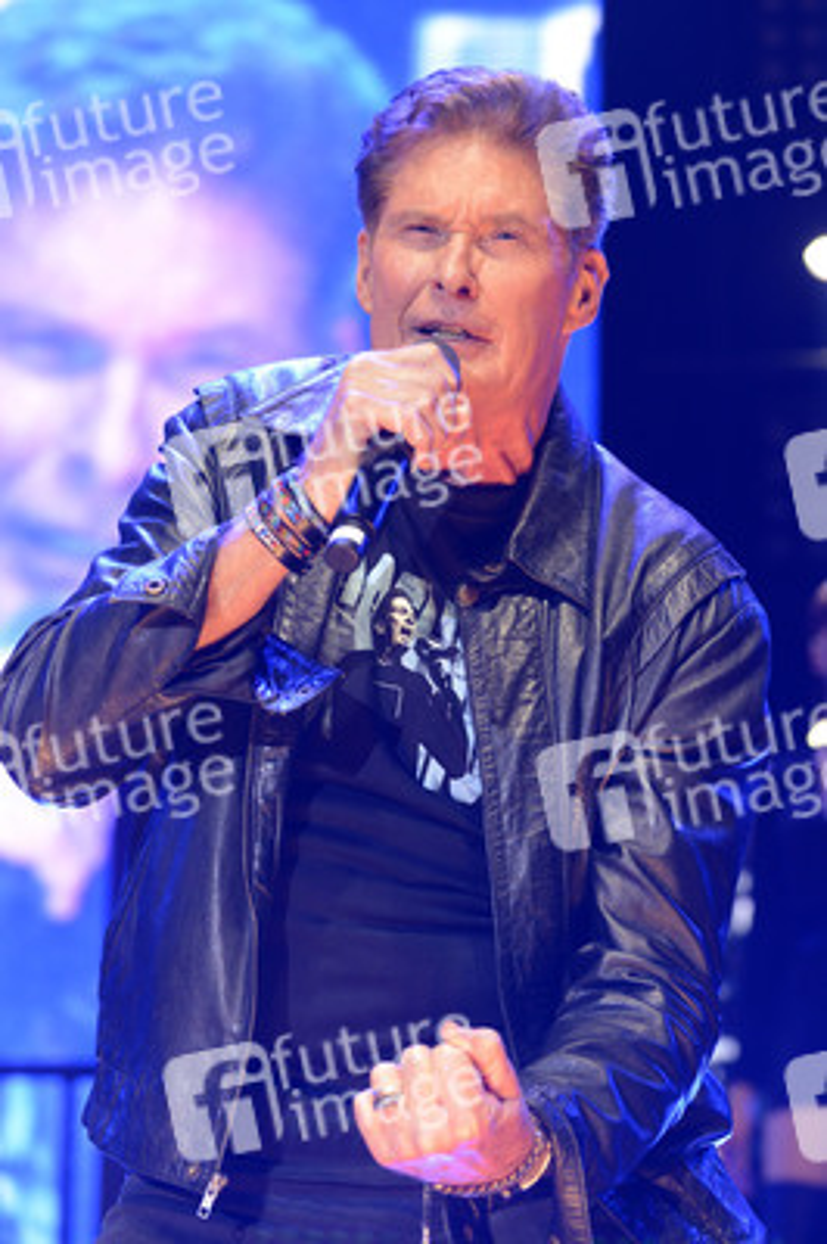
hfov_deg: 13.9
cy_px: 622
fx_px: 3383
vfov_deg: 20.8
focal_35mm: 98
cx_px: 414
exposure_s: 1/320
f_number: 5
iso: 2500
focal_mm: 98
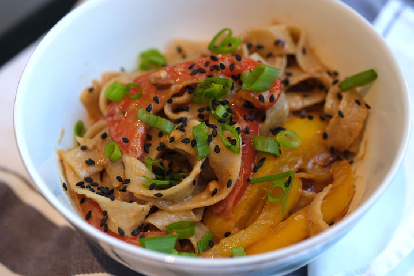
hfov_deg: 41.9
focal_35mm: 47
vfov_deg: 28.7
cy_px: 138
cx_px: 215
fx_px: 541
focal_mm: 30
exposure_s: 1/60
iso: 125
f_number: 2.8
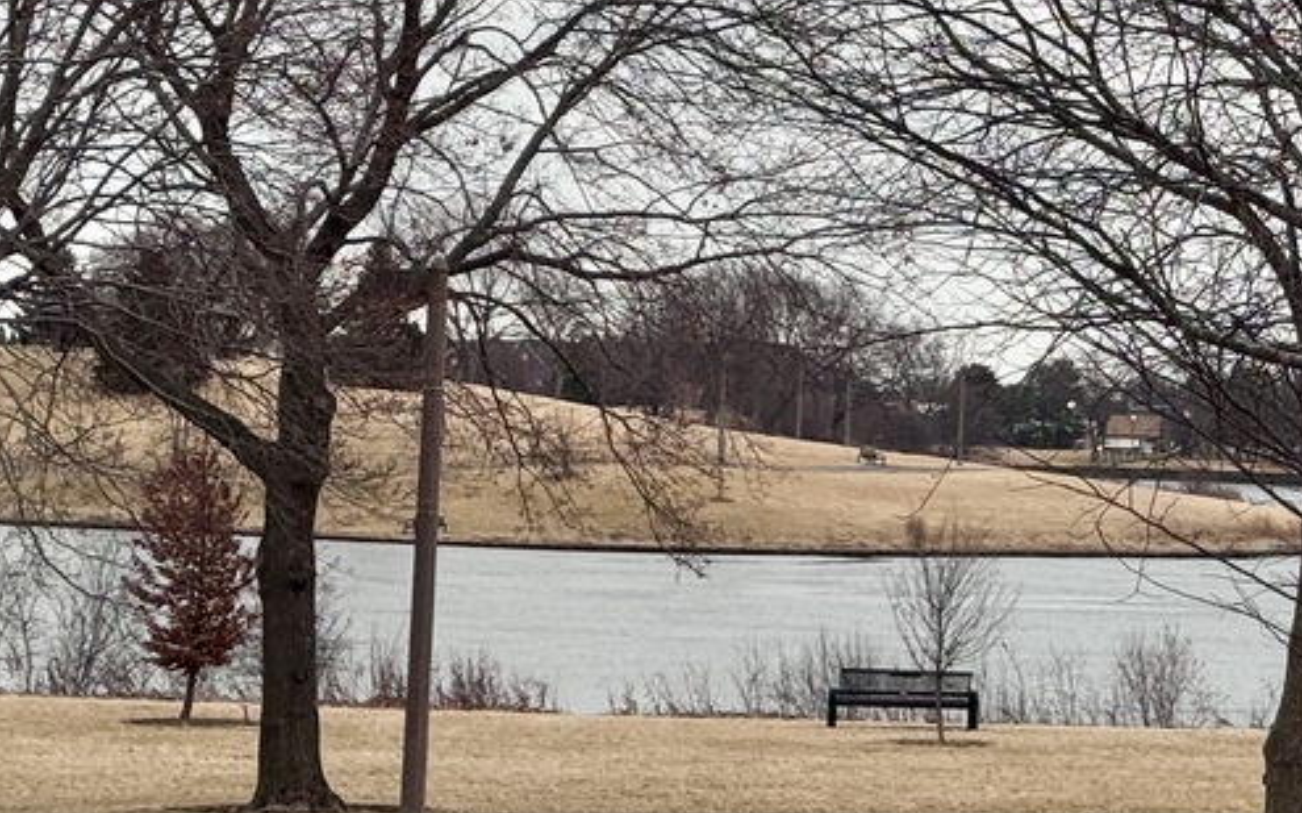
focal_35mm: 148
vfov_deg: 8.8
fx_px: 5250
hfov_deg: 14.0
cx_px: 1192
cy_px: -29
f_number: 1.78
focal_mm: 6.76
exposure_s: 1/144
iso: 50
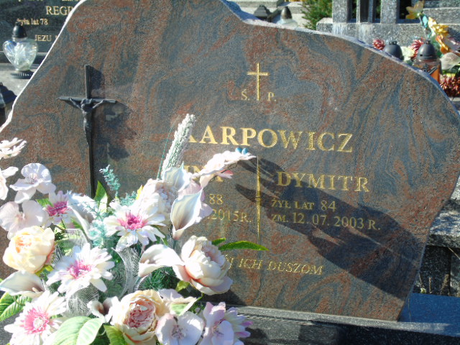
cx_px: 230
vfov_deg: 20.7
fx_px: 943
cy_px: 172
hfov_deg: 27.4
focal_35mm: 71
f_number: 4.7
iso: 80
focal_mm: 13
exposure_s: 1/200
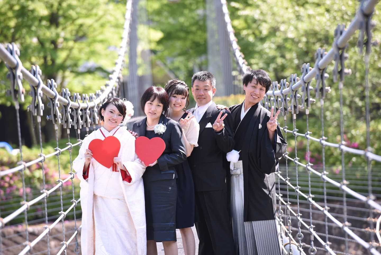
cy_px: 128
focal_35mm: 200
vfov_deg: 6.9
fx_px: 2117
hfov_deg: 10.3
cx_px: 190
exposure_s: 1/500
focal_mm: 200
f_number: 5.6
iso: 400
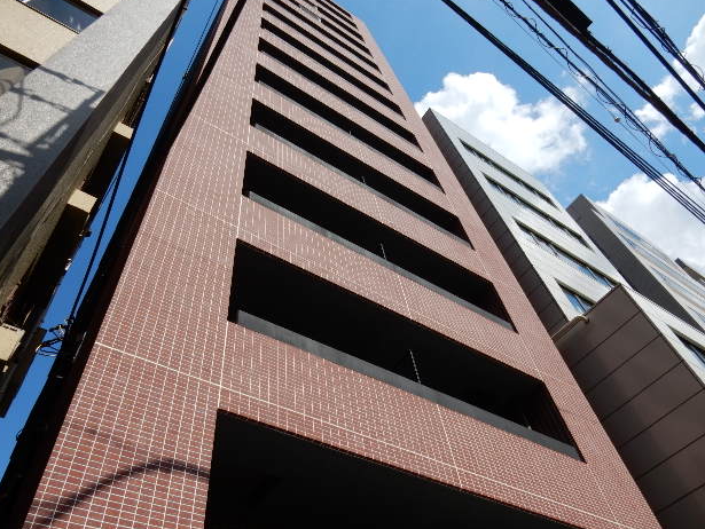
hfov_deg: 67.2
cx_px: 339
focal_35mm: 26
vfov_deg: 53.1
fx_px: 530
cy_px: 258
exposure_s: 1/1600
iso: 125
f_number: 3.7
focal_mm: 4.5
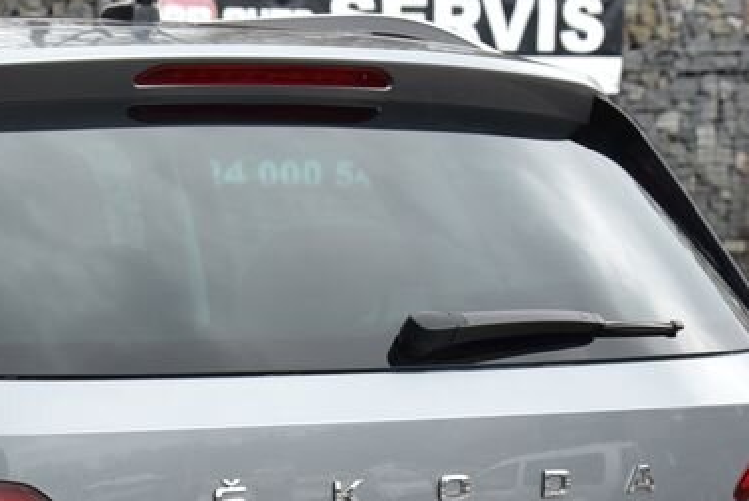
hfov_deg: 15.4
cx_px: -12
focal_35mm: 130
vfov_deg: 10.4
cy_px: 640
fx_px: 2708
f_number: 5.6
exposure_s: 1/125
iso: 500
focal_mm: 48
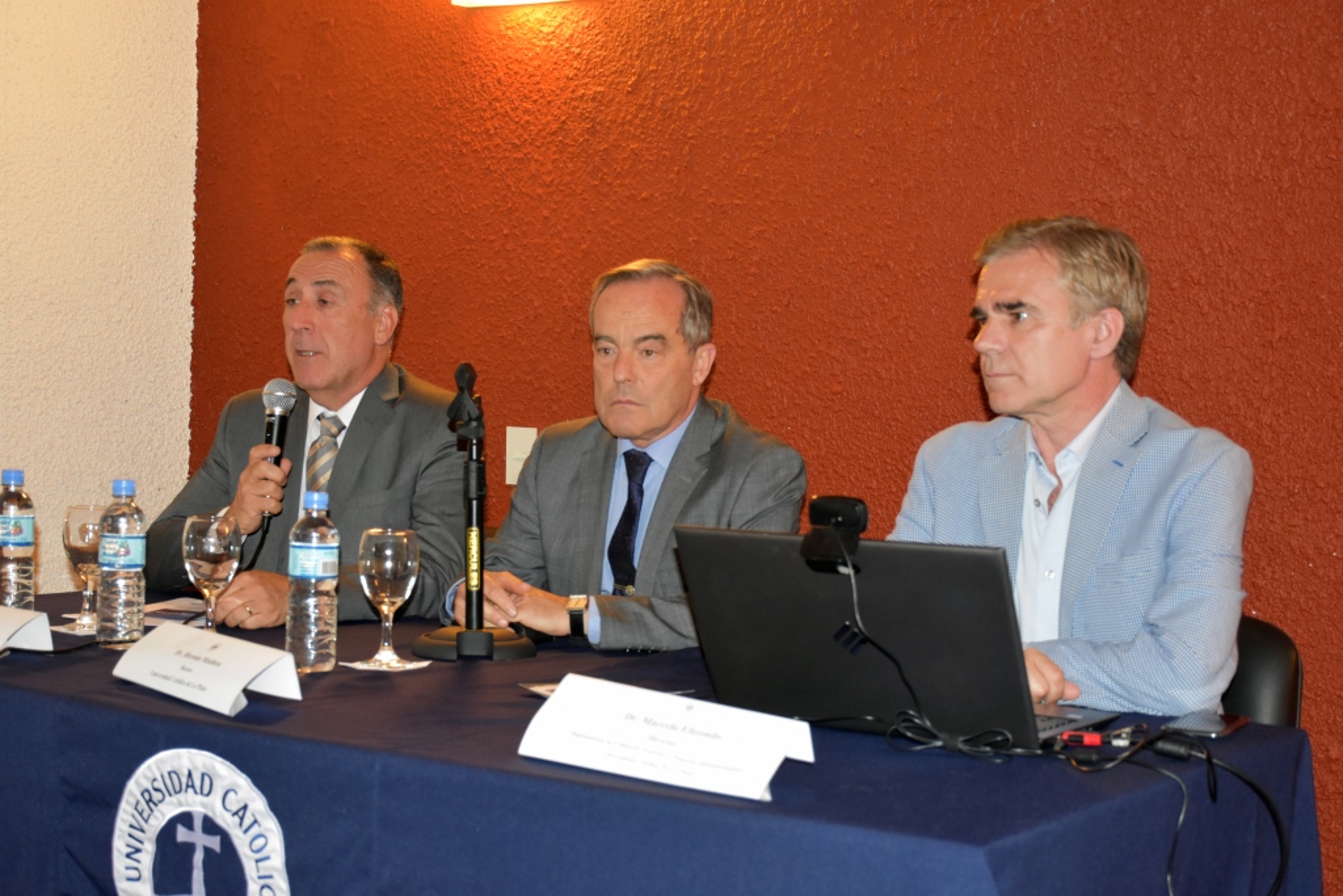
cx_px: 672
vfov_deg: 25.8
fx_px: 1959
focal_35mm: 52
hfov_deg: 37.8
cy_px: 448
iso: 1600
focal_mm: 35
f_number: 5.6
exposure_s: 1/60
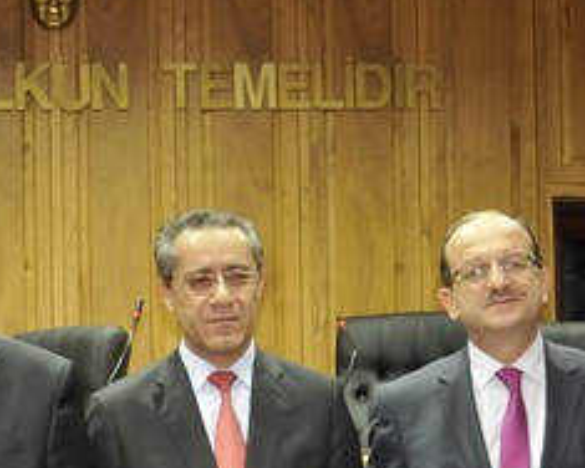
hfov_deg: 22.6
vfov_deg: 18.0
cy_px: 382
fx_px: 1460
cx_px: 224
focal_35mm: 84
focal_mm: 21
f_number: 3.8
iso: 1000
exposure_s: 1/60
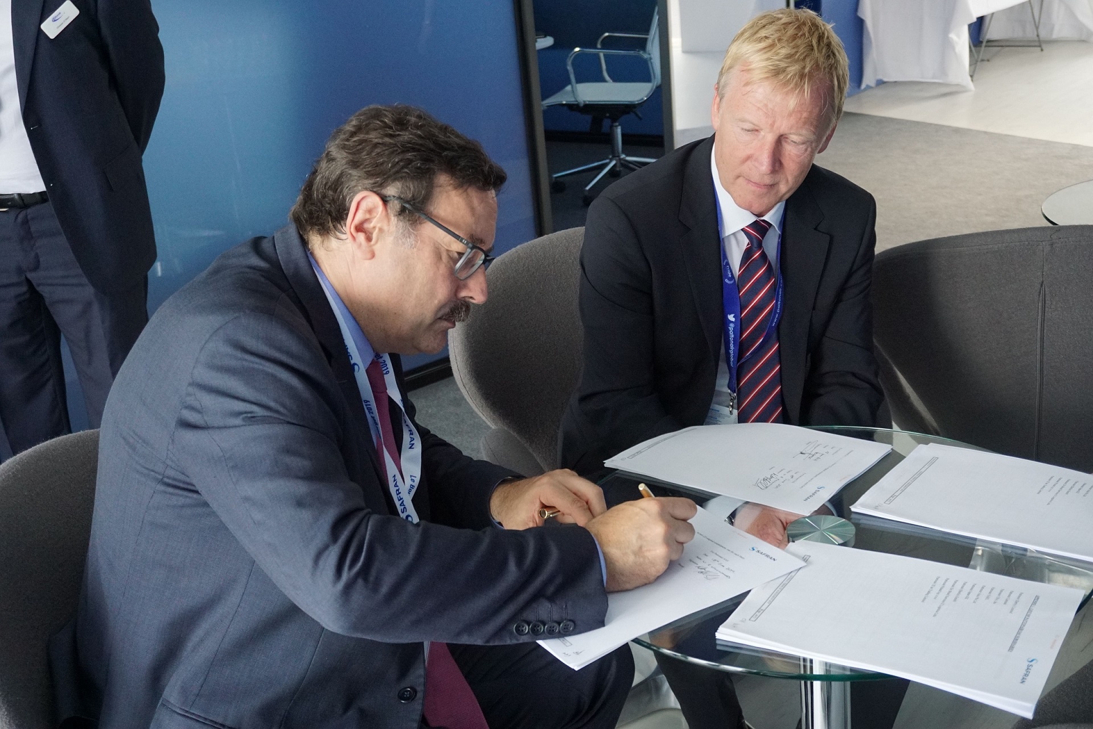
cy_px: 364
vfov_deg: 31.9
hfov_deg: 46.4
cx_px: 546
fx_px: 1275
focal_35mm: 42
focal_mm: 28
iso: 1250
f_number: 4.5
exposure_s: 1/160
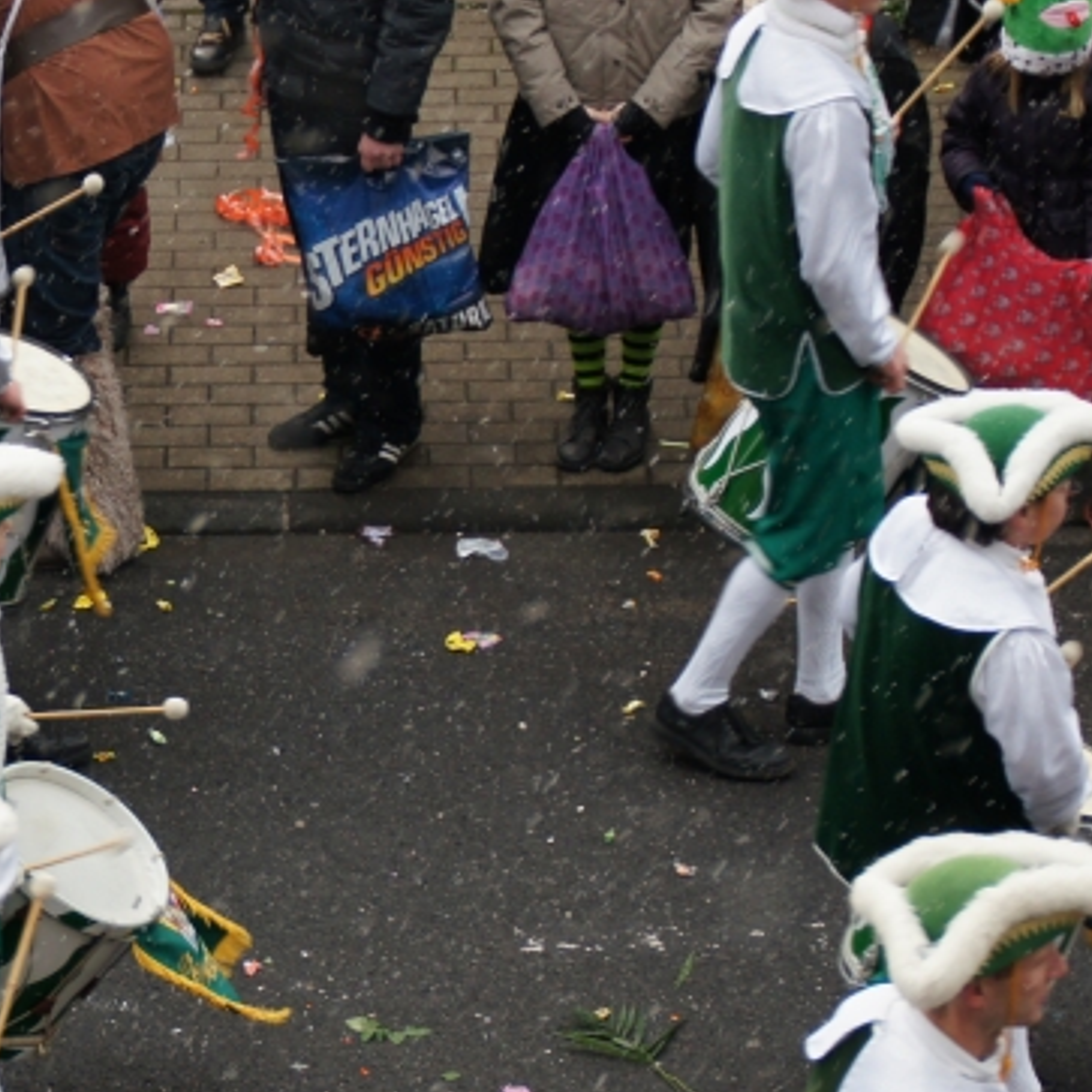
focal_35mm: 158
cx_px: 108
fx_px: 5639
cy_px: 686
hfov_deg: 11.0
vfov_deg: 11.1
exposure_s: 1/80
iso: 500
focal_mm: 50
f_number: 4.5
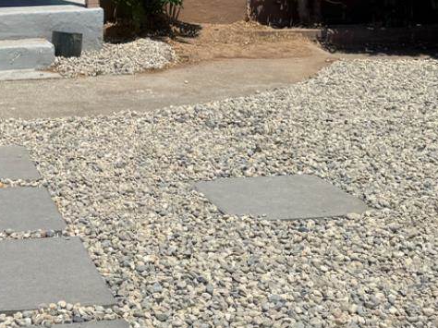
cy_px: -73
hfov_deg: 24.7
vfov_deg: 18.3
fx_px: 961
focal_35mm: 76
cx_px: 19
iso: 80
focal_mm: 6.76
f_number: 1.78
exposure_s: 1/7092
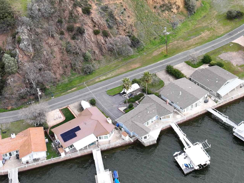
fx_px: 409
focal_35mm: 58
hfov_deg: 32.2
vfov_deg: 24.8
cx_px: 202
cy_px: 38
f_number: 2.8
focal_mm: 12.29
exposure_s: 1/800
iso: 120
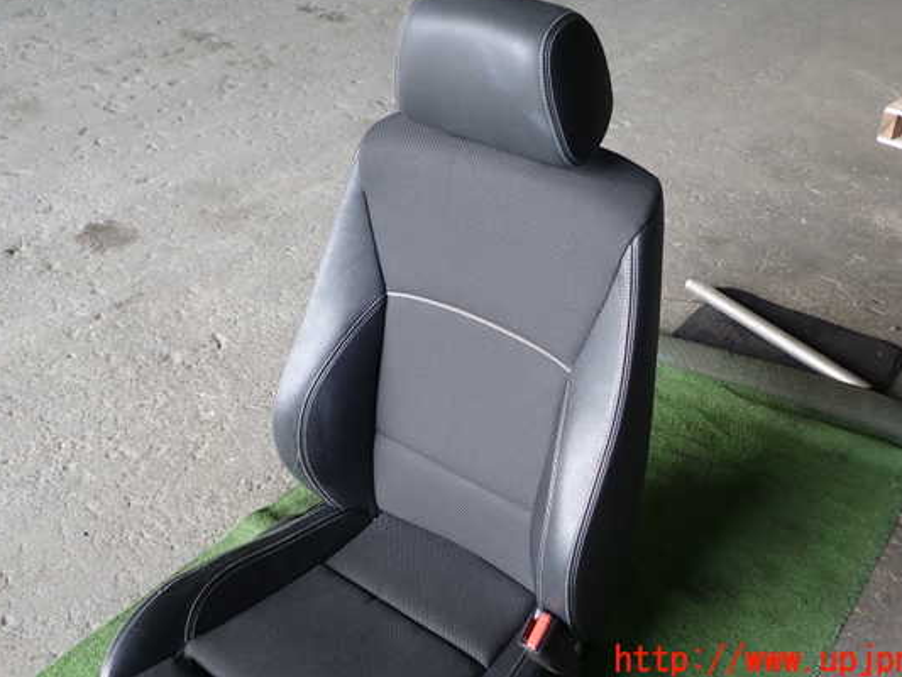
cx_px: 489
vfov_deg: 39.6
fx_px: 938
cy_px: 301
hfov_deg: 51.3
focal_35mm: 36
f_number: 2.4
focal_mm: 5.79
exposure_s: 1/60
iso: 125
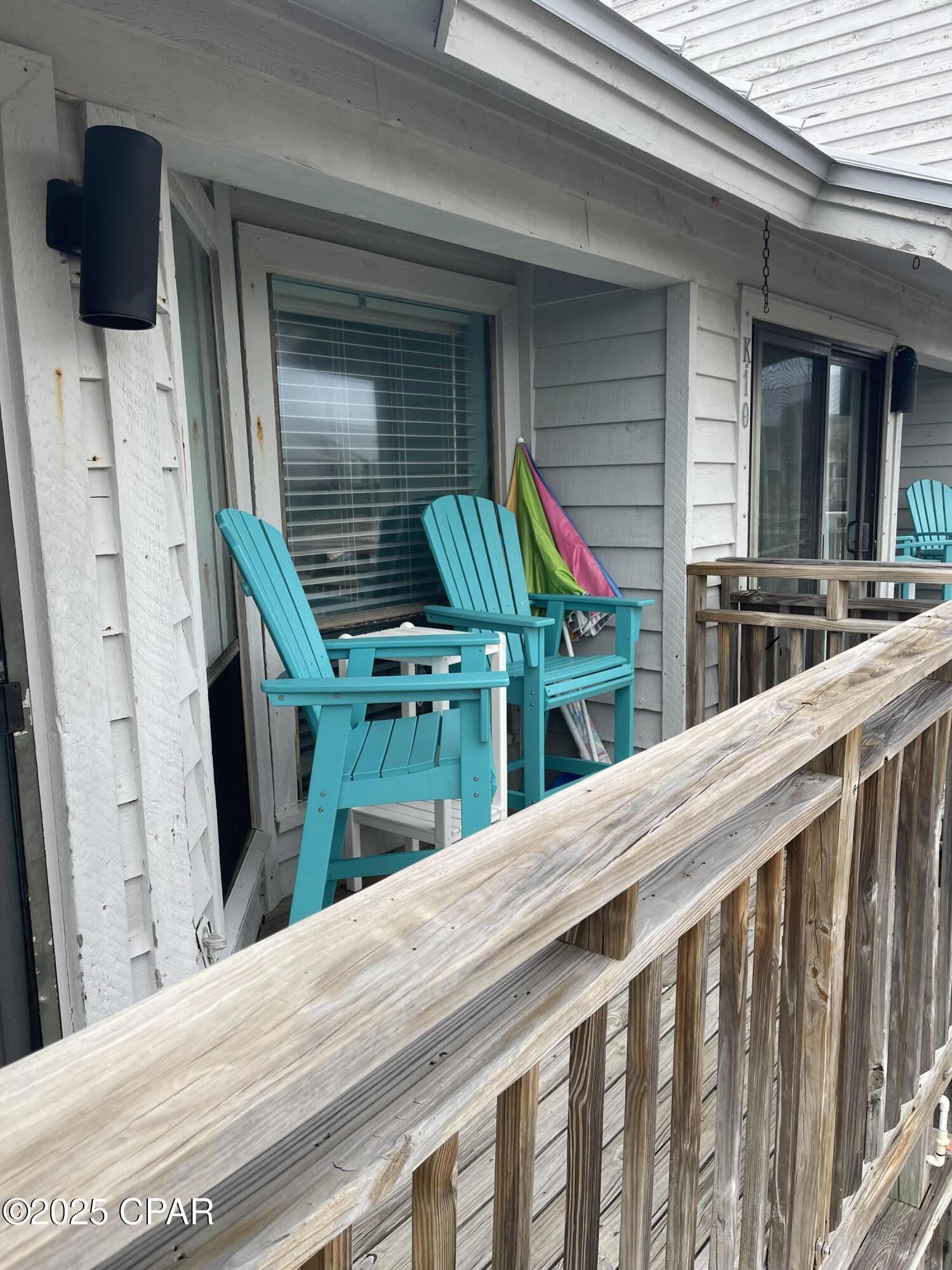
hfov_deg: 54.9
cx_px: 476
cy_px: 635
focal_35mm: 25
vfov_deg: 69.4
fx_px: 917
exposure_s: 1/631
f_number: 1.6
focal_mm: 5.1
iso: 32
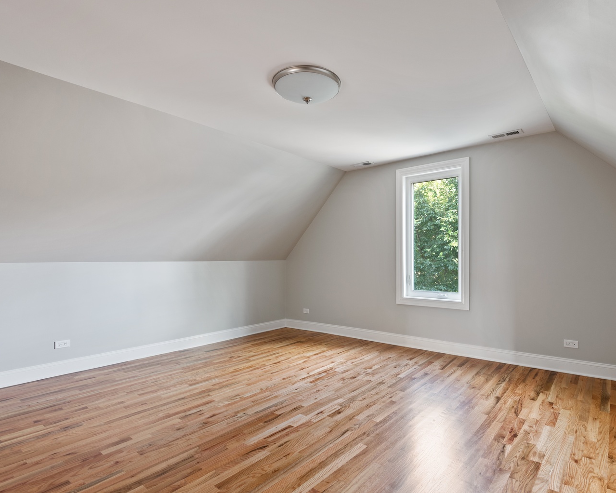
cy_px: 255
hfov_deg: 83.1
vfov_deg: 70.8
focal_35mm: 19
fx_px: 346
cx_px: 335
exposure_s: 1/1.25
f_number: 9
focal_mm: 16
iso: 200
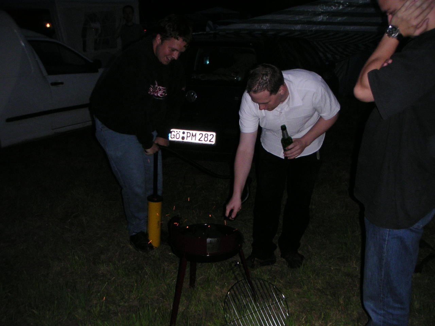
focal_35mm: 38
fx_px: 478
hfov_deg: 49.0
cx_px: 218
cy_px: 163
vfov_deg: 37.7
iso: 160
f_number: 2.8
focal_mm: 6
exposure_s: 1/45
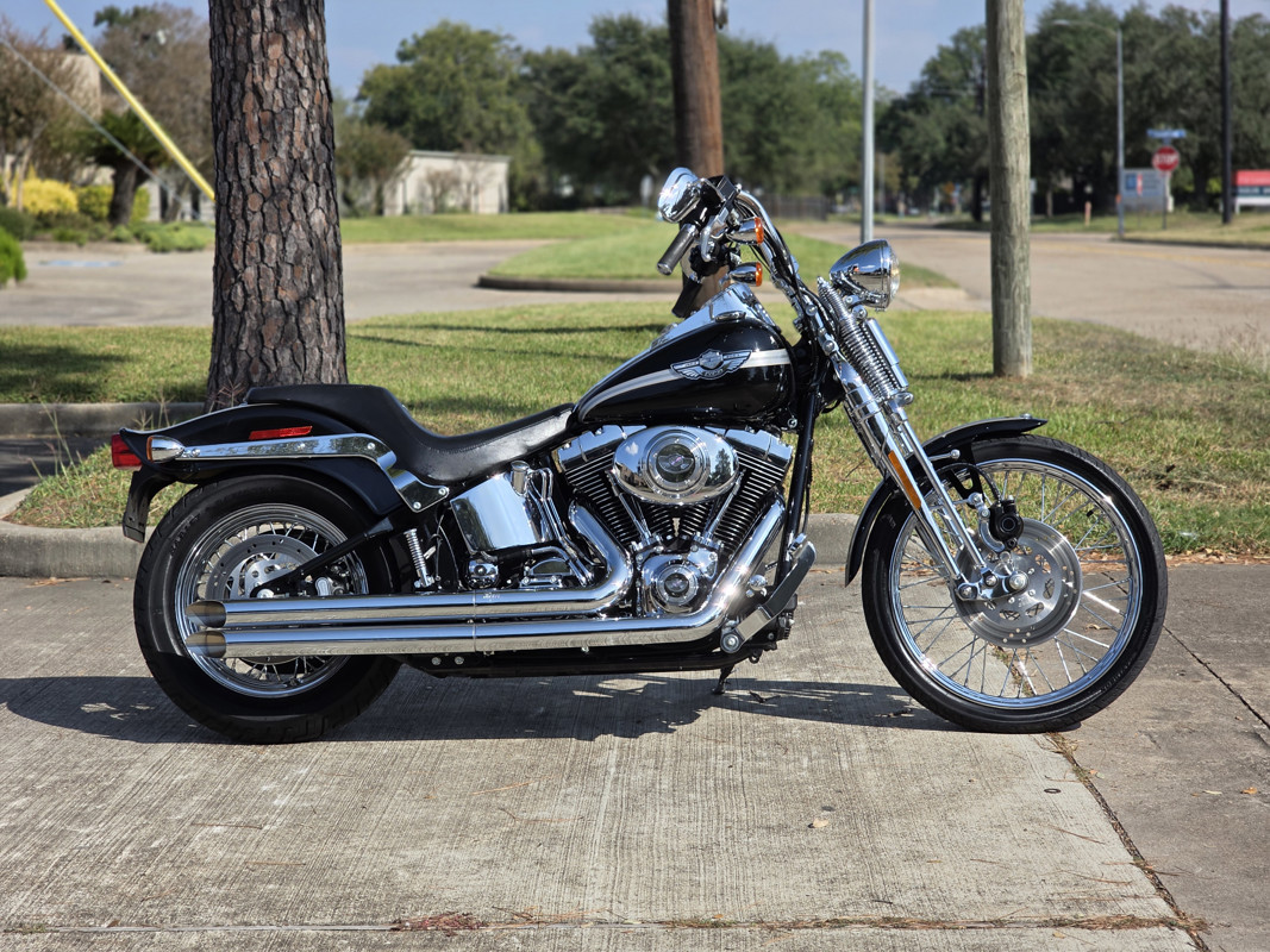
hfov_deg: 28.2
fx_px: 2531
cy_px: 476
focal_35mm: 69
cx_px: 635
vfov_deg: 21.3
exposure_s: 1/2105
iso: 50
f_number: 2.4
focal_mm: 7.9
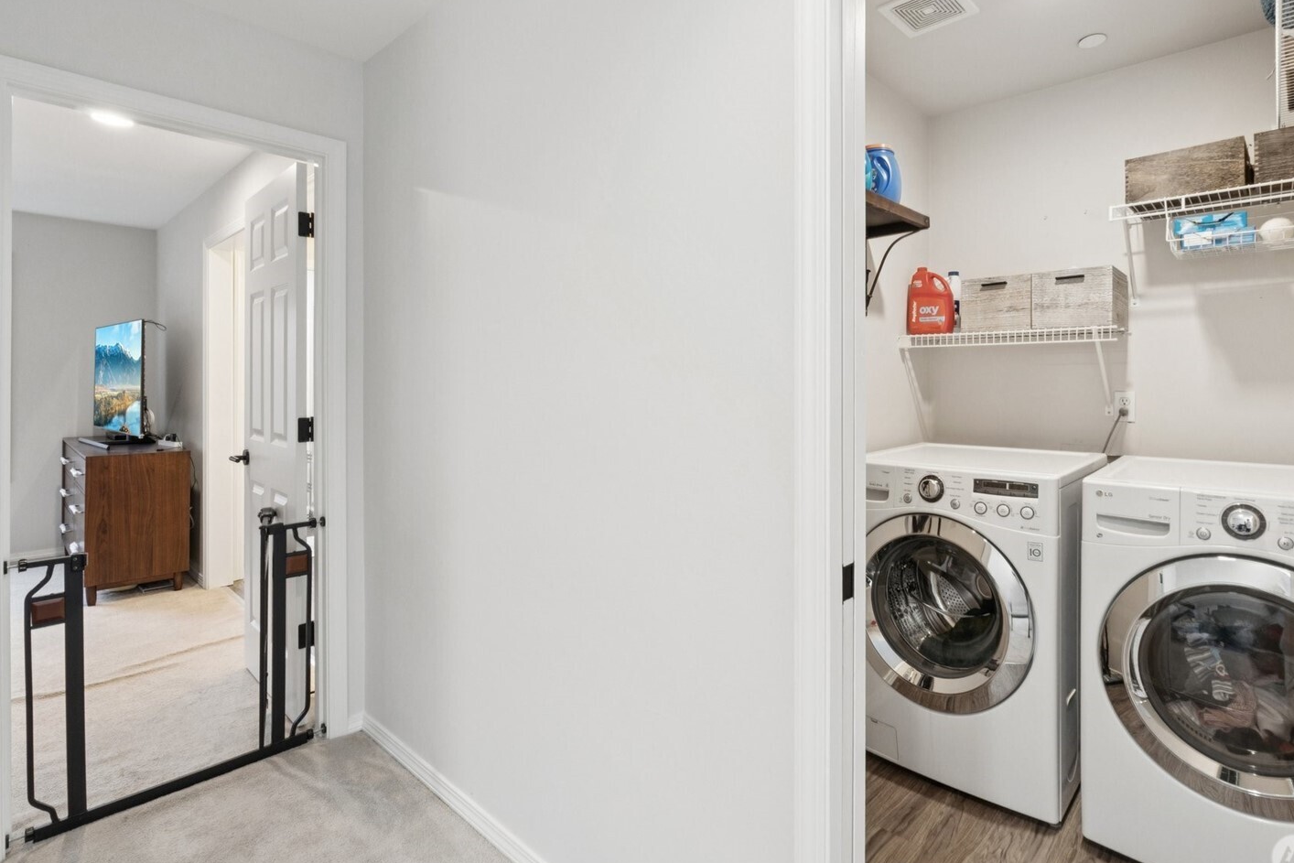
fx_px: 647
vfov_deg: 67.1
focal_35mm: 18
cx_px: 718
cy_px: 375
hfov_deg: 89.7
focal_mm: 10
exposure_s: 1/4
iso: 250
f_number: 8
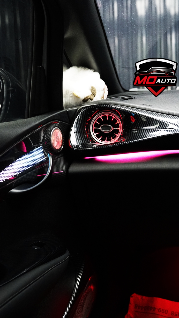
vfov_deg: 40.6
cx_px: 111
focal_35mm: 51
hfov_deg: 23.4
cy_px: 161
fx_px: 430
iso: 6400
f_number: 4
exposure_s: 1/40
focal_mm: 32
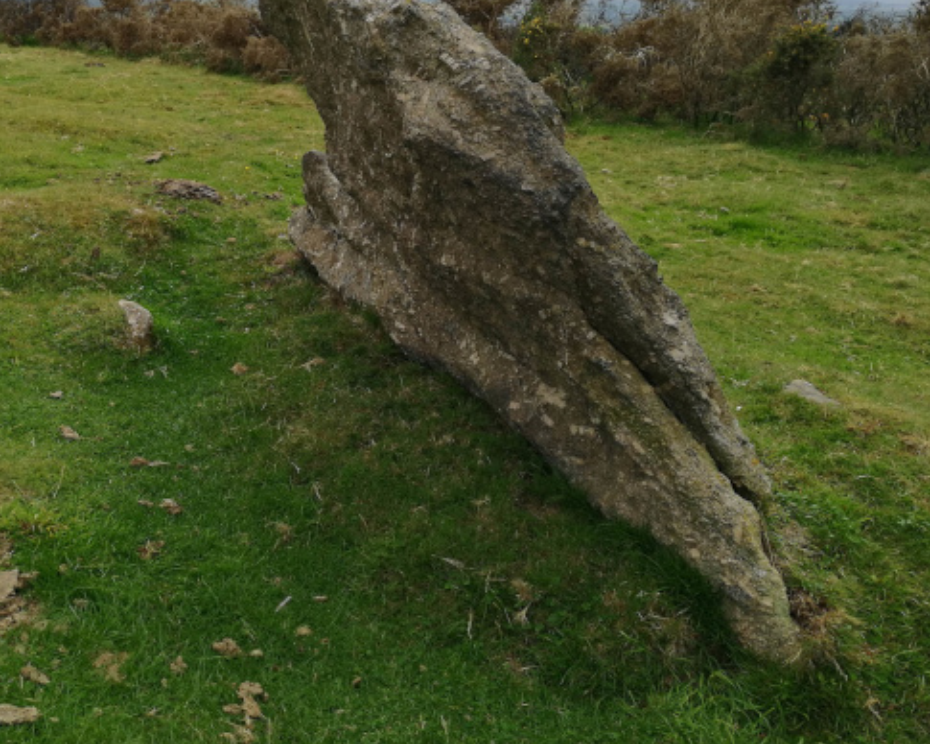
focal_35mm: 38
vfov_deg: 38.9
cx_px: 272
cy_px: 281
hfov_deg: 46.8
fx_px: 1046
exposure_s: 1/769
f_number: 1.8
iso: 50
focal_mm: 3.95
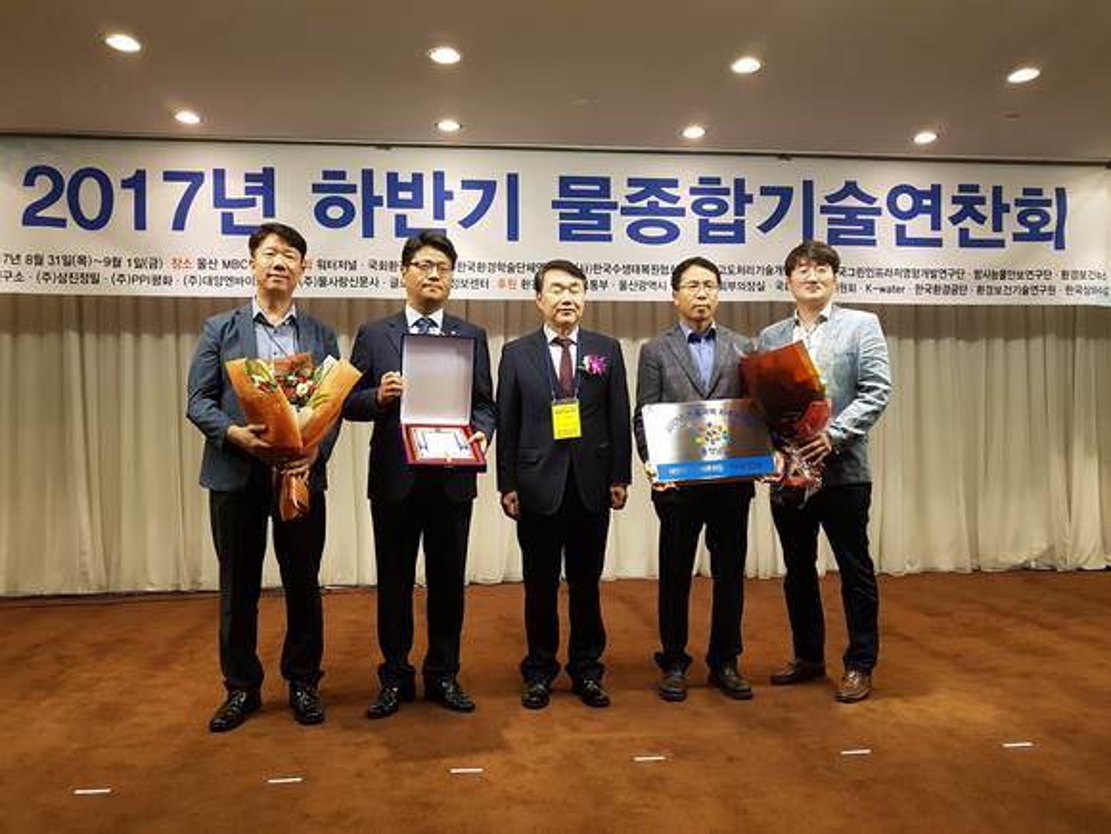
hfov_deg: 67.3
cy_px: 417
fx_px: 834
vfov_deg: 53.1
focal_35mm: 26
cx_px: 556
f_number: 1.7
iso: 125
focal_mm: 4.2
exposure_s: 1/60
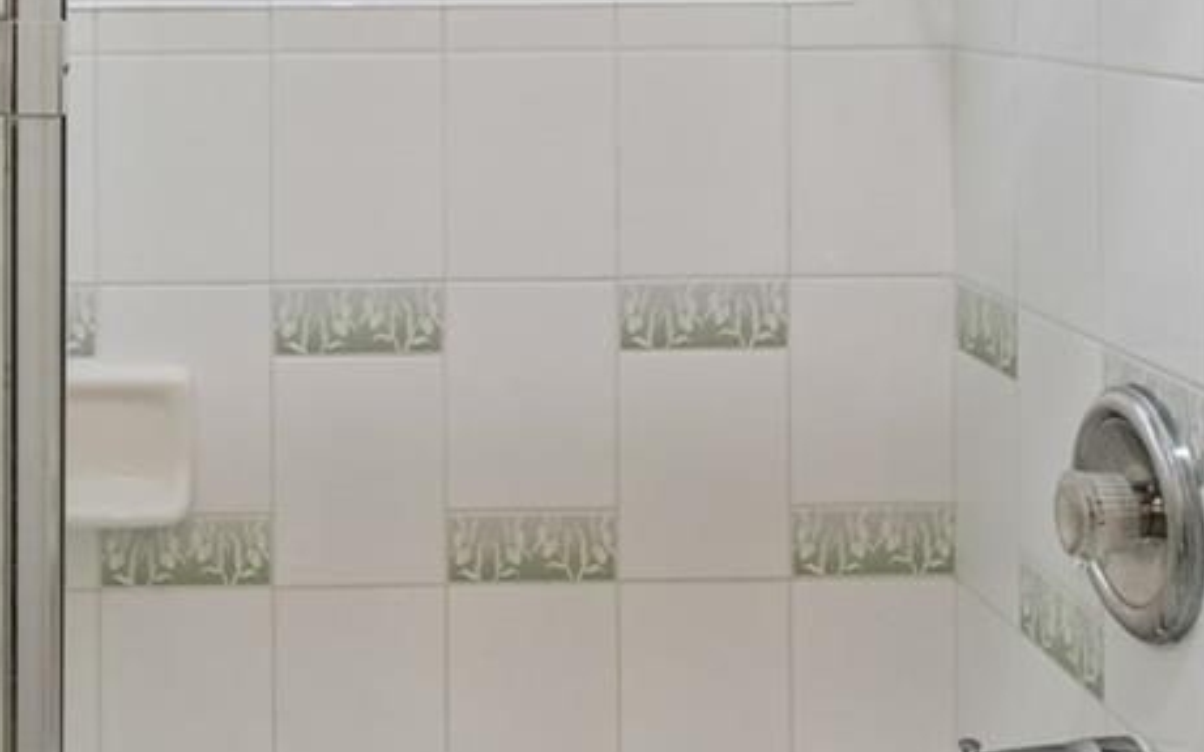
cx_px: 248
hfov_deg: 36.9
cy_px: -50
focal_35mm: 53
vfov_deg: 23.1
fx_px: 1739
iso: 100
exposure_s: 1/8
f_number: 7.1
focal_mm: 10
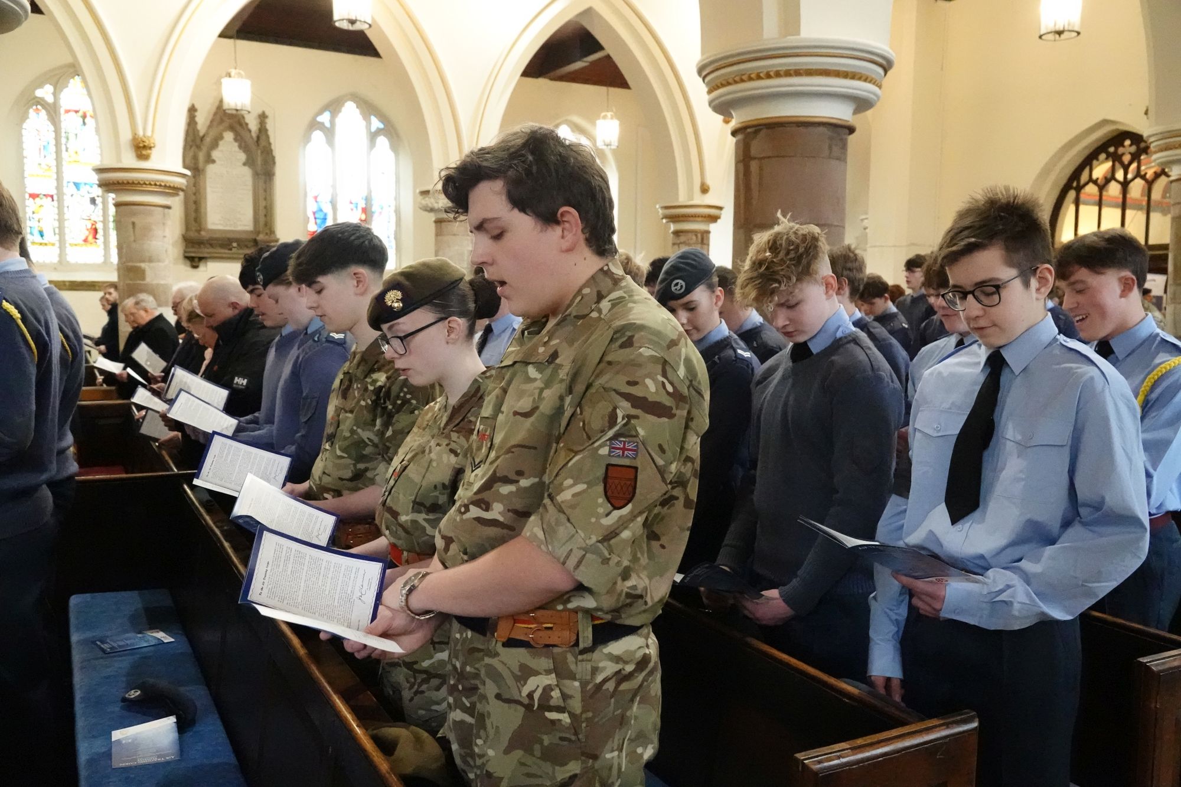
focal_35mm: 29
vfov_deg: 45.0
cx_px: 590
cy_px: 394
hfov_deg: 63.7
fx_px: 951
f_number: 2.8
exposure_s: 1/320
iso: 6400
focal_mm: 10.8
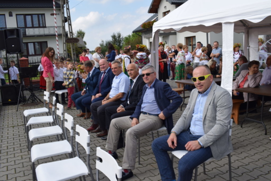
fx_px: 237
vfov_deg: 41.7
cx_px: 136
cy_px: 90
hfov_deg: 59.5
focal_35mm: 32
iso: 200
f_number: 9
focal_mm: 21
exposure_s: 1/320
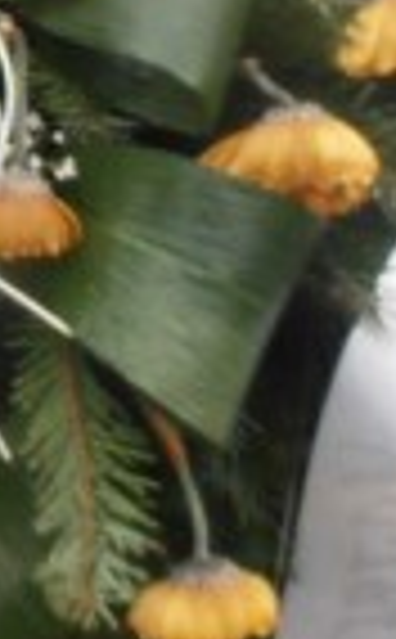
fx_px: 1998
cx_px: -266
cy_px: -50
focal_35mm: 115
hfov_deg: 10.7
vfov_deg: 17.6
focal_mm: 4.2
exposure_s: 1/200
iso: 80
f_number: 3
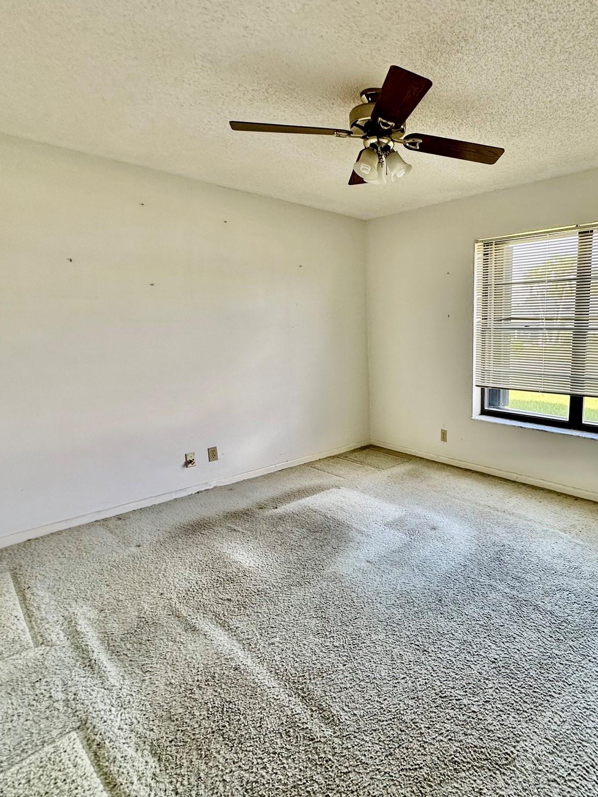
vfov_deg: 84.7
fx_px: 438
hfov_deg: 64.5
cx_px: 451
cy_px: 393
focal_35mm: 19
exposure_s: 1/120
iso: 64
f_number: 2.2
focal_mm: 2.22
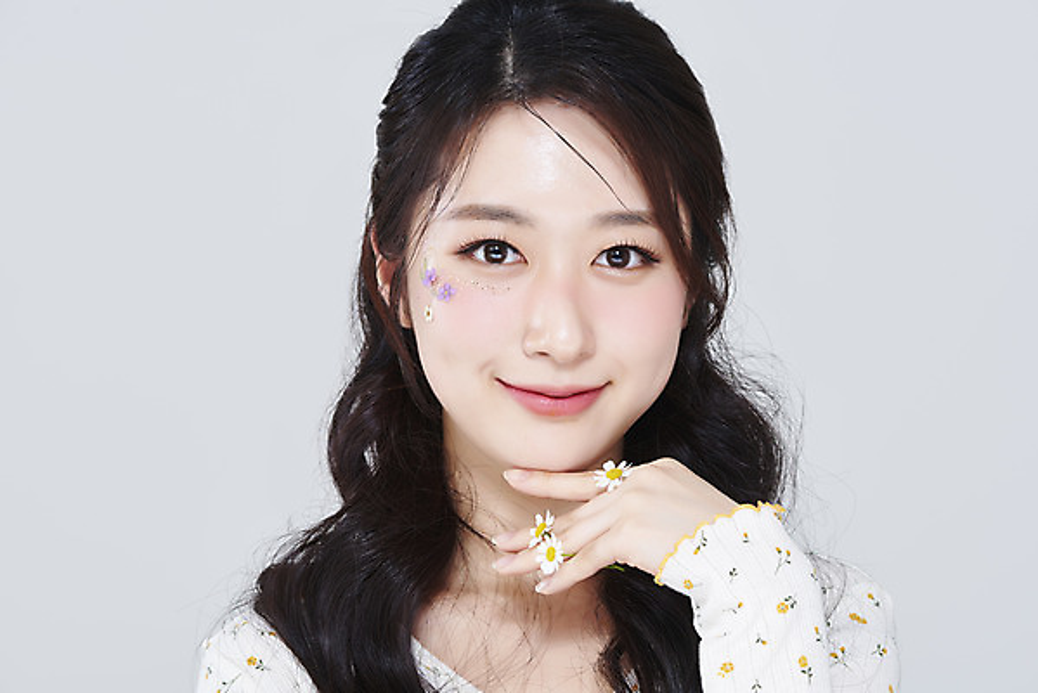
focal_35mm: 105
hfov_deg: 19.4
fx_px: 3029
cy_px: 346
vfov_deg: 13.1
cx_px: 519
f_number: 11
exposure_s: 1/125
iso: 64
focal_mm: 105
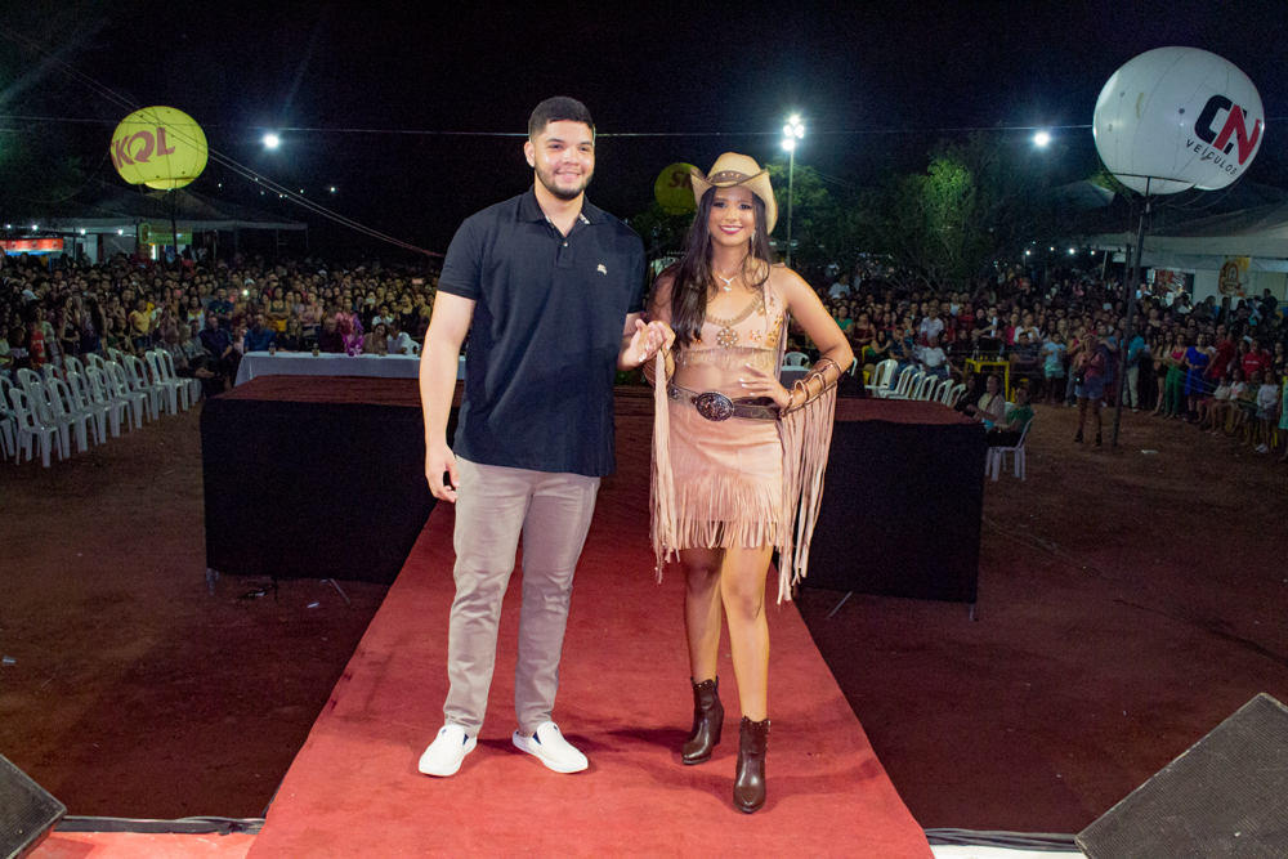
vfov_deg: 36.9
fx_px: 1288
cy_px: 430
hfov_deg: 53.1
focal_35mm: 36
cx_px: 644
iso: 2800
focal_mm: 24
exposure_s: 1/60
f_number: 8
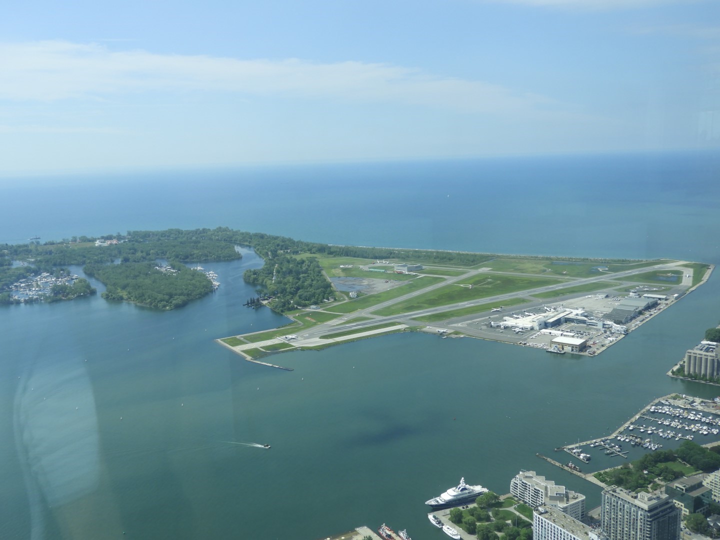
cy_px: 270
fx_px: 686
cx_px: 360
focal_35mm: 33
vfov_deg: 42.9
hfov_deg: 55.4
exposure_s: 1/250
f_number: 3.6
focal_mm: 5.9
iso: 100
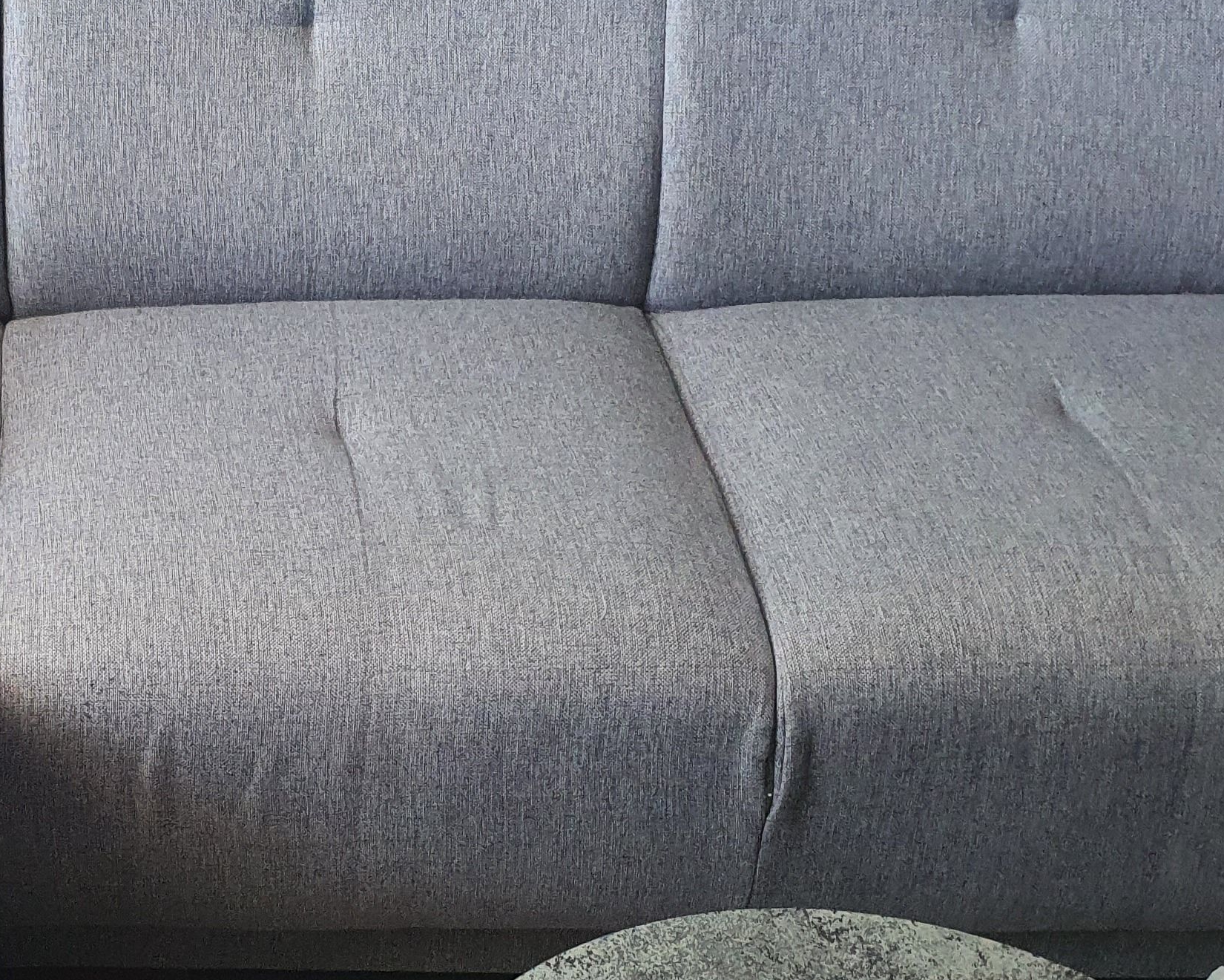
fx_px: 2246
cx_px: 64
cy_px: 712
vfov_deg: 24.4
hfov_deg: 28.9
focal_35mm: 62
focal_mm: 4.3
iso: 320
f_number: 2.4
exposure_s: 1/100
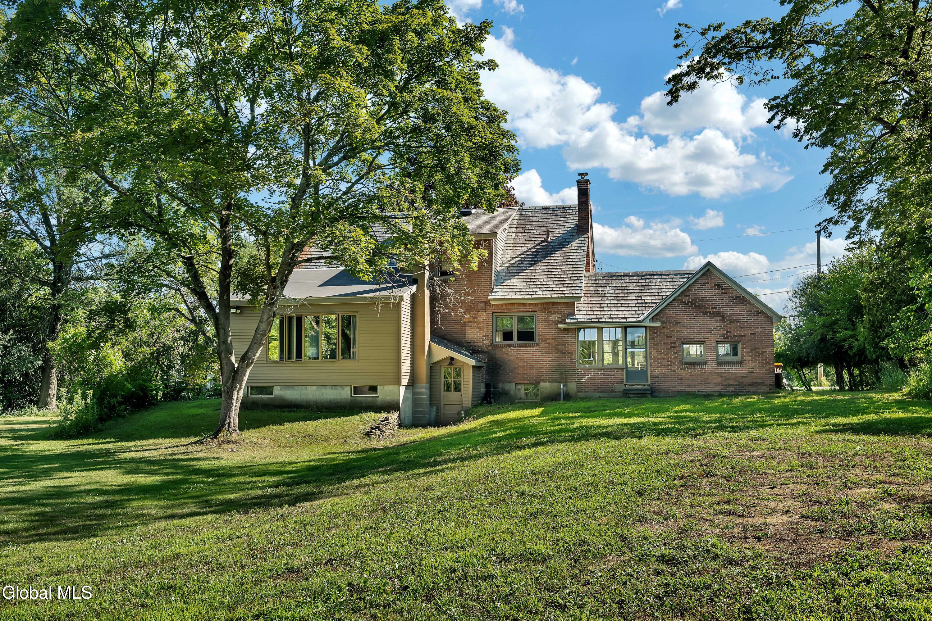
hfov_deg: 54.4
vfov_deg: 37.9
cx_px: 466
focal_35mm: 35
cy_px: 310
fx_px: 906
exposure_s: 1/80
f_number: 9
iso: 640
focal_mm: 35
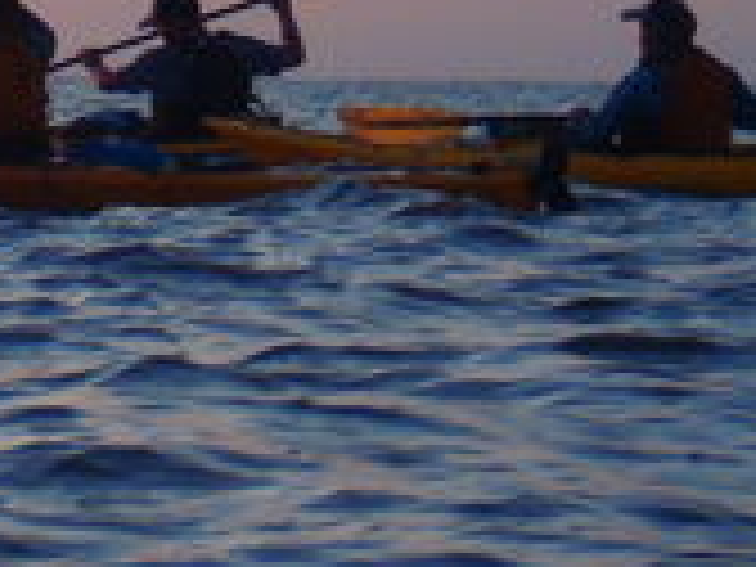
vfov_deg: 4.9
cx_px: -706
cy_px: 4
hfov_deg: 6.3
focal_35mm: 305
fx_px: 6661
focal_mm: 11.43
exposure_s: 1/125
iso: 80
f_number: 5.4
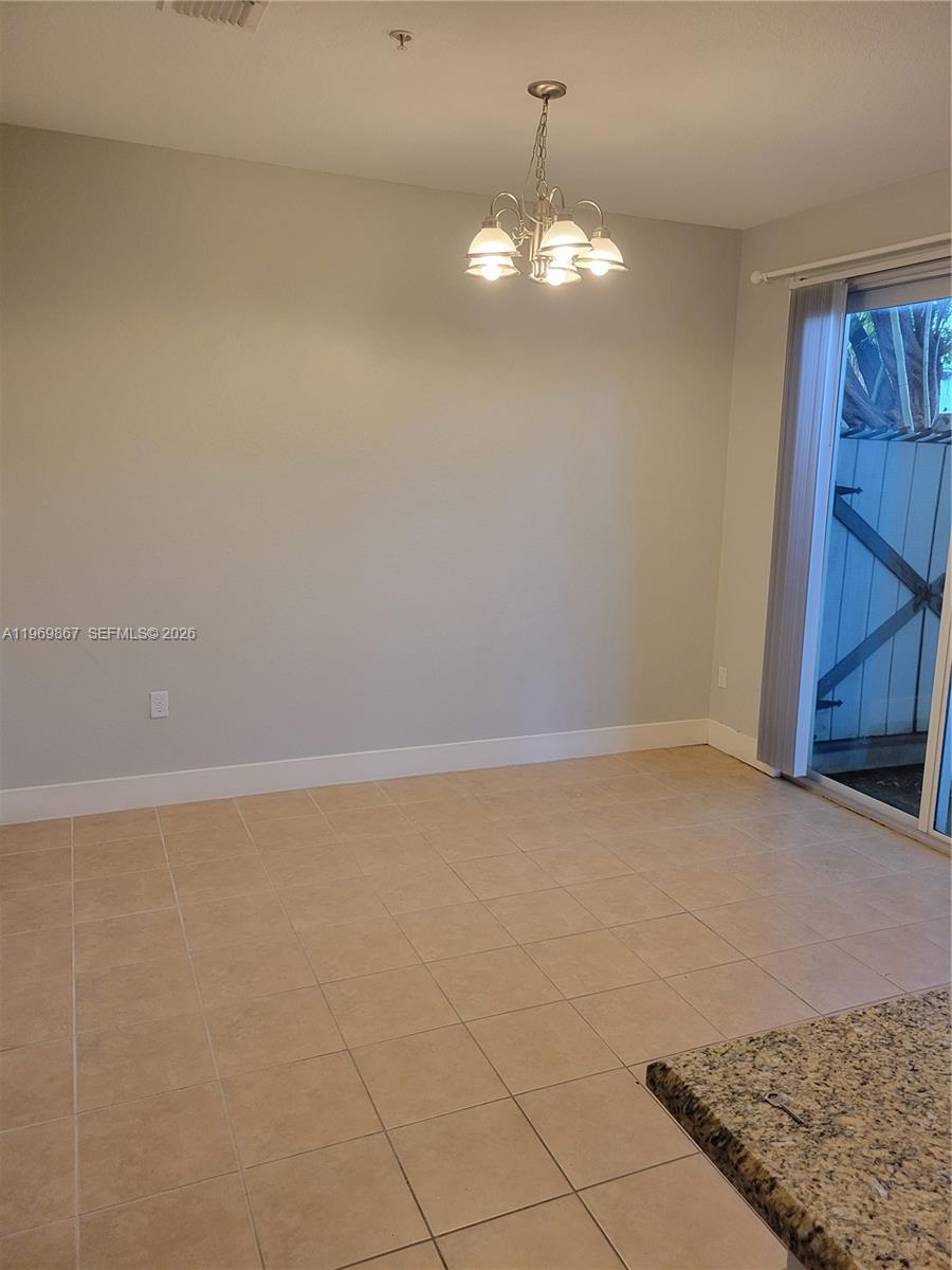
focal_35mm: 26
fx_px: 953
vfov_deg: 67.3
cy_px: 635
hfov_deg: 53.1
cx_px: 476
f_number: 1.8
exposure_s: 1/120
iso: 250
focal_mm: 5.4
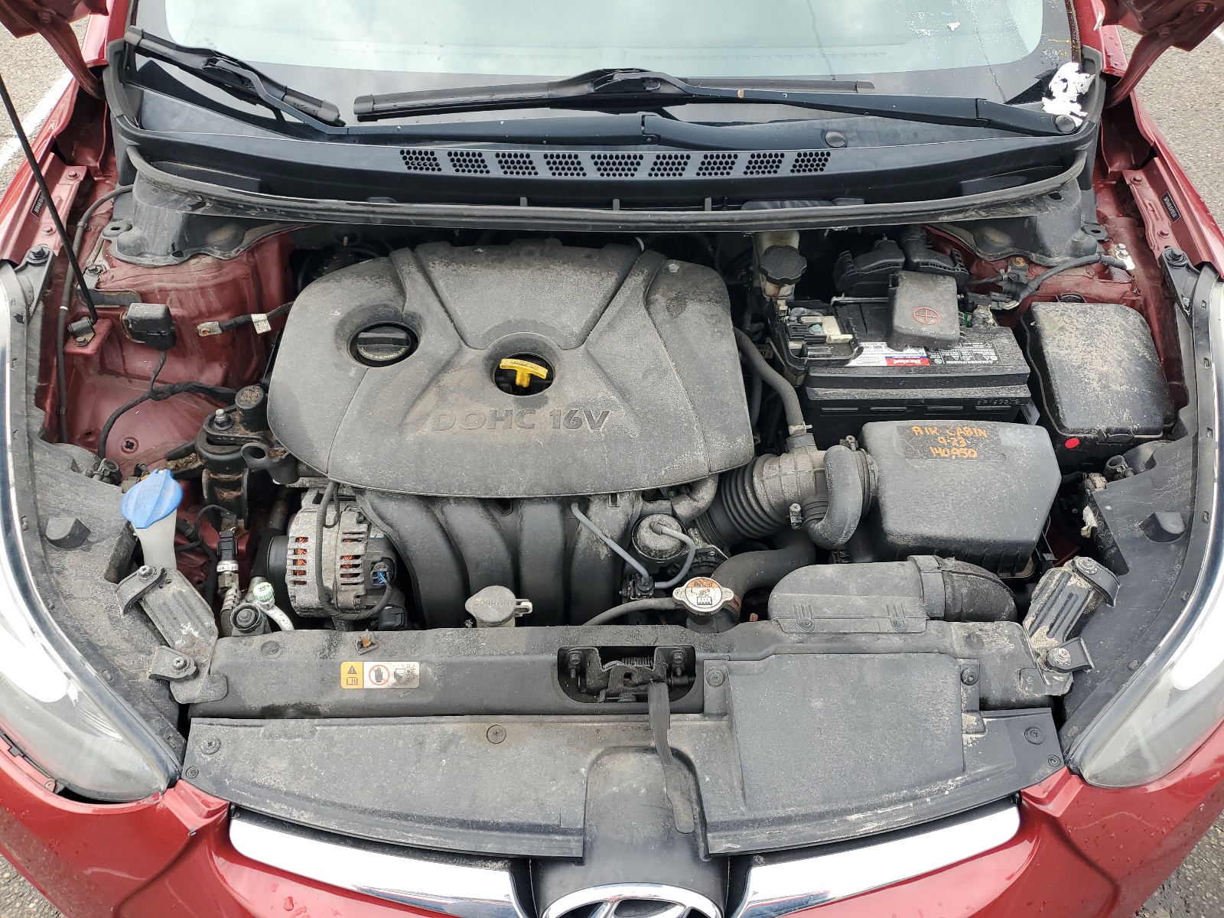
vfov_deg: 53.1
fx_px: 919
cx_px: 612
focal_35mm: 26
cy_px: 459
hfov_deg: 67.3
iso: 50
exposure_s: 1/333
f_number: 1.5
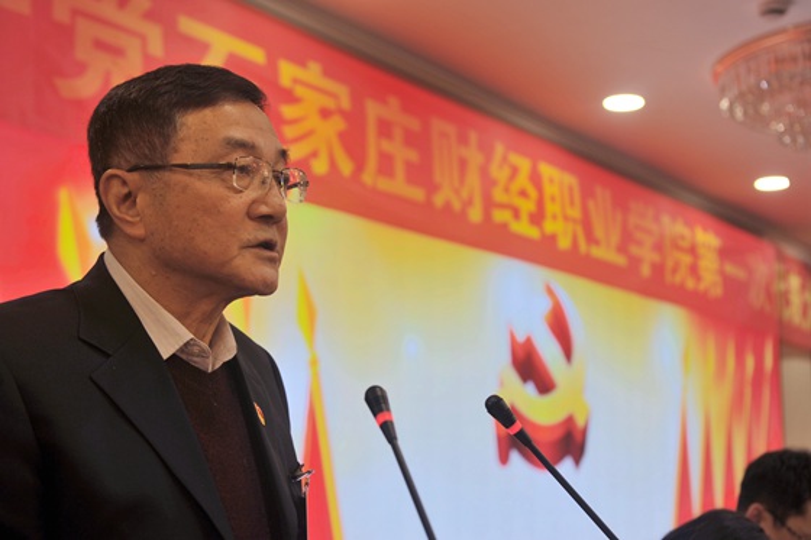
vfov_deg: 24.6
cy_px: 270
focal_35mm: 55
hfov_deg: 36.3
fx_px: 1239
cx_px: 406
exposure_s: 1/80
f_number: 4.5
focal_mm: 55
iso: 200
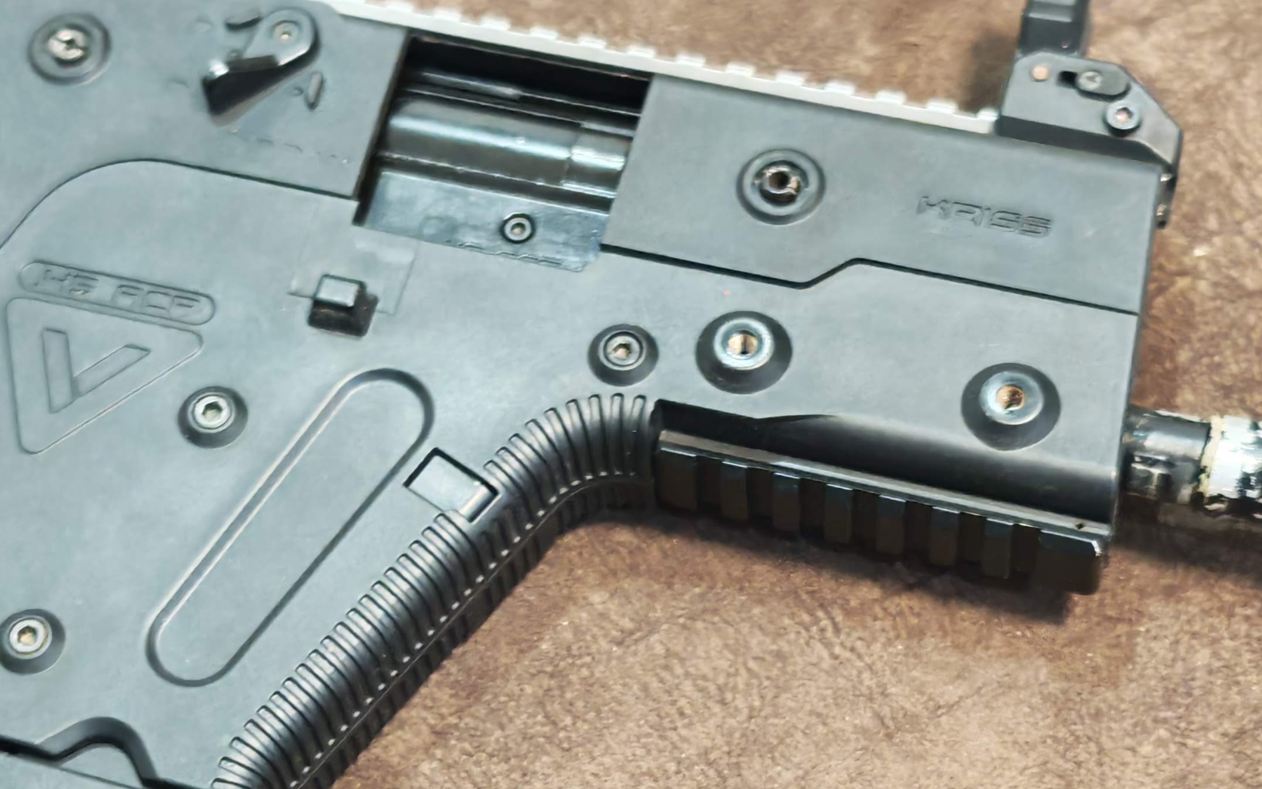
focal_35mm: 97
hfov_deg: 21.4
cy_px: 569
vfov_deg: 13.5
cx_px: 469
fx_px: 3337
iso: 400
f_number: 1.4
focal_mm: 6.83
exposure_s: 1/33
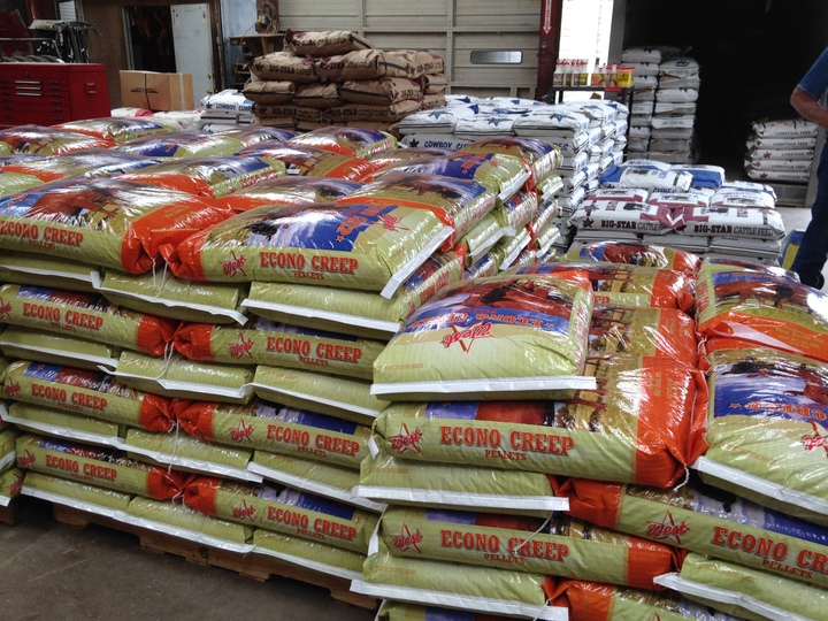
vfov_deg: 42.9
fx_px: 789
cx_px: 414
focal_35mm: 33
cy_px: 310
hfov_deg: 55.4
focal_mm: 4.12
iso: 50
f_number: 2.4
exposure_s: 1/120
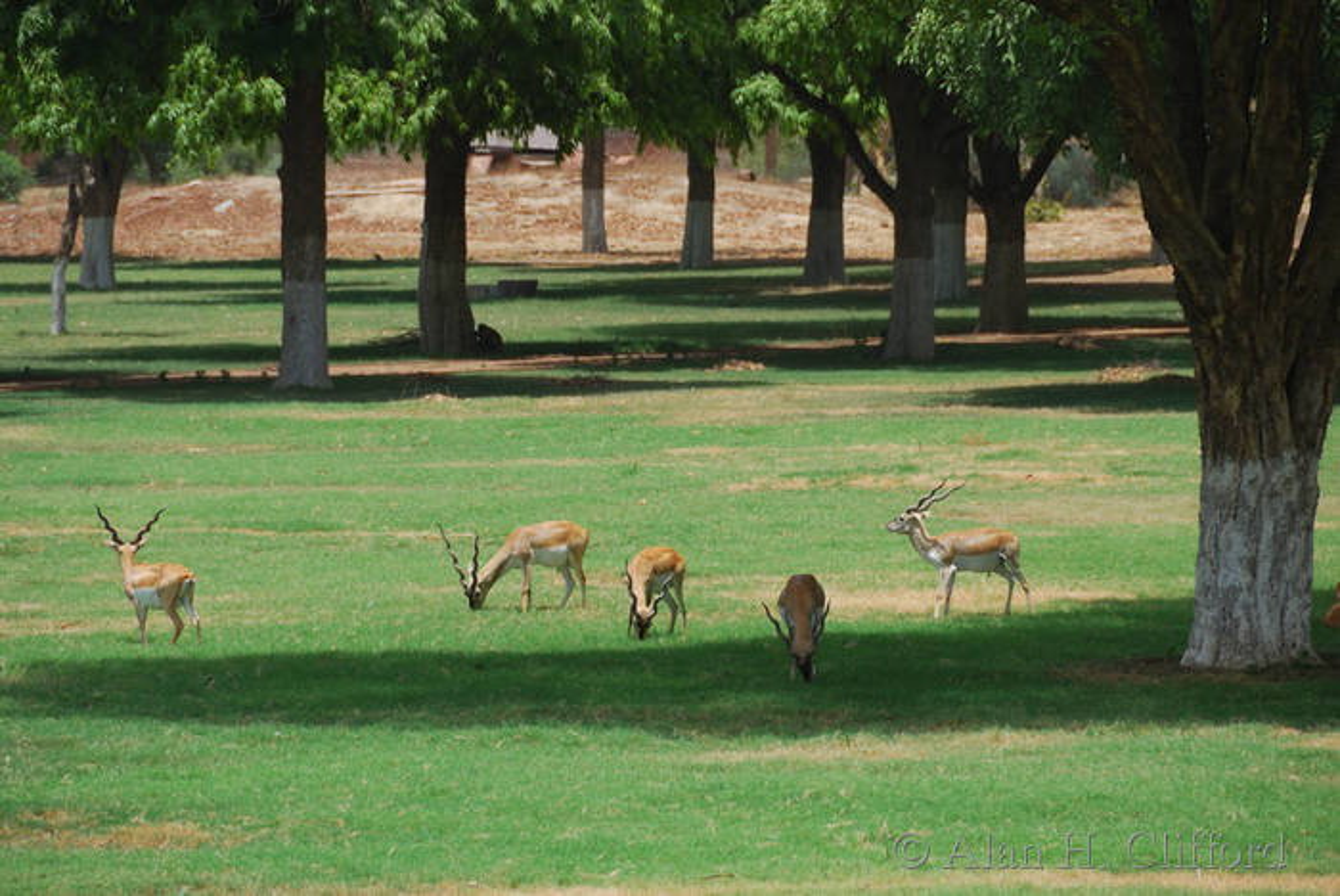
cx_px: 670
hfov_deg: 6.9
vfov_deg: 4.6
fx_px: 11176
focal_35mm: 300
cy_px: 448
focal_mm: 200
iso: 100
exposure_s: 1/250
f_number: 7.1
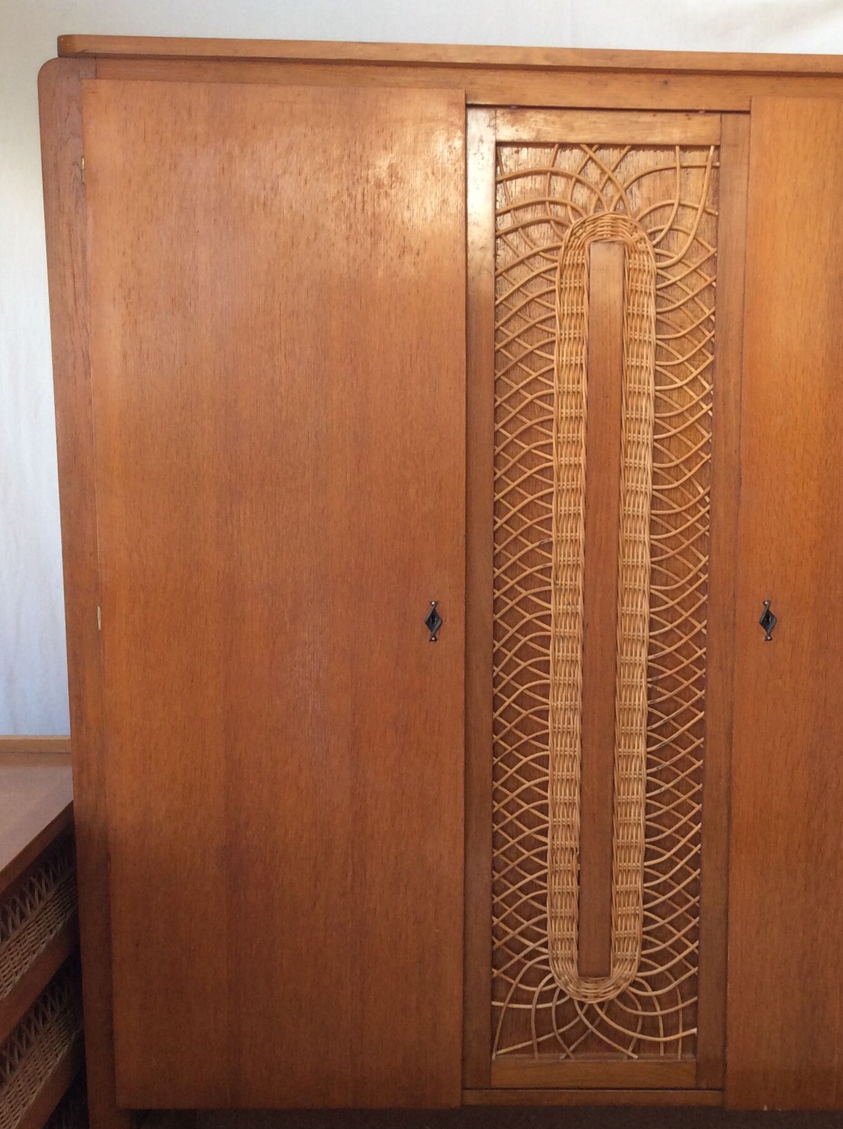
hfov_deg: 31.1
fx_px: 1497
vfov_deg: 41.2
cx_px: 590
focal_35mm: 46
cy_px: 622
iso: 40
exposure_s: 1/33
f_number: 2.4
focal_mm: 3.3
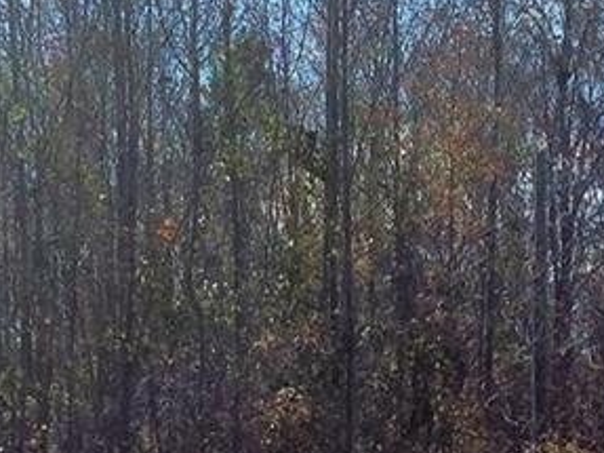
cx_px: 328
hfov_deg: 17.3
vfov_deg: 12.7
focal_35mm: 114
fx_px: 1988
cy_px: 550
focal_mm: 3.3
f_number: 2.4
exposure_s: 1/2203
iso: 32
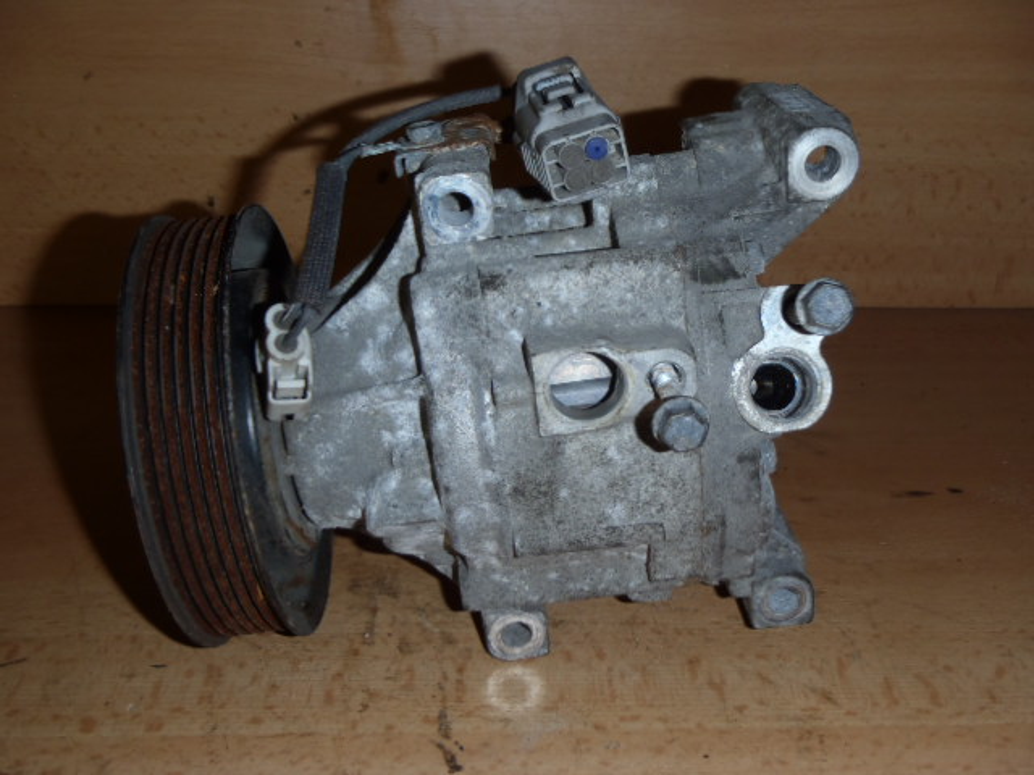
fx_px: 1135
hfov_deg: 49.0
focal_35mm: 38
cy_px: 388
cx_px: 517
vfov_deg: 37.7
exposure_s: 1/40
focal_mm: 6.83
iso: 100
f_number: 4.6
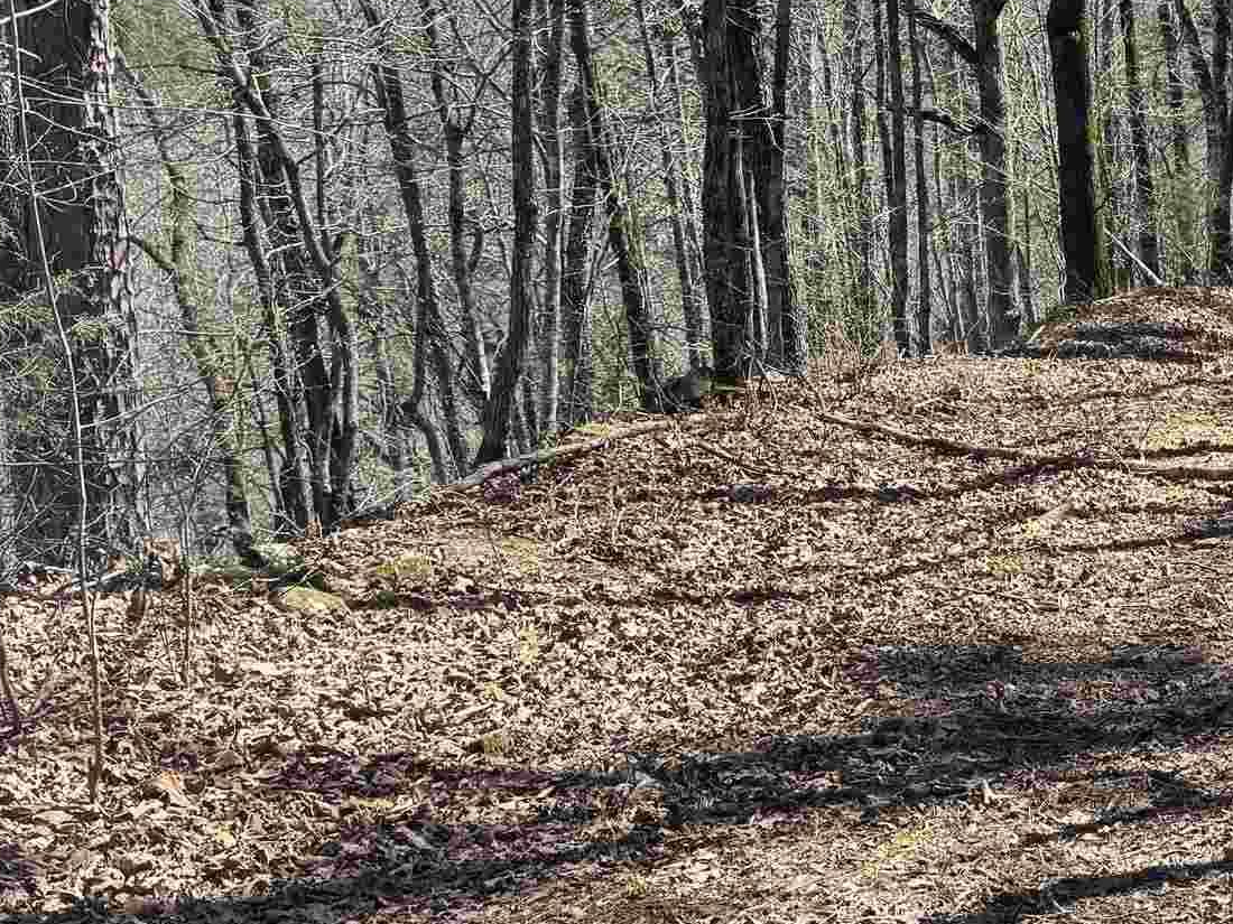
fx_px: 2386
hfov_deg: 27.2
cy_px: 466
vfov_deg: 21.9
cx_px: 1255
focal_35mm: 67
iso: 80
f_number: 1.78
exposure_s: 1/995
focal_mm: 6.76
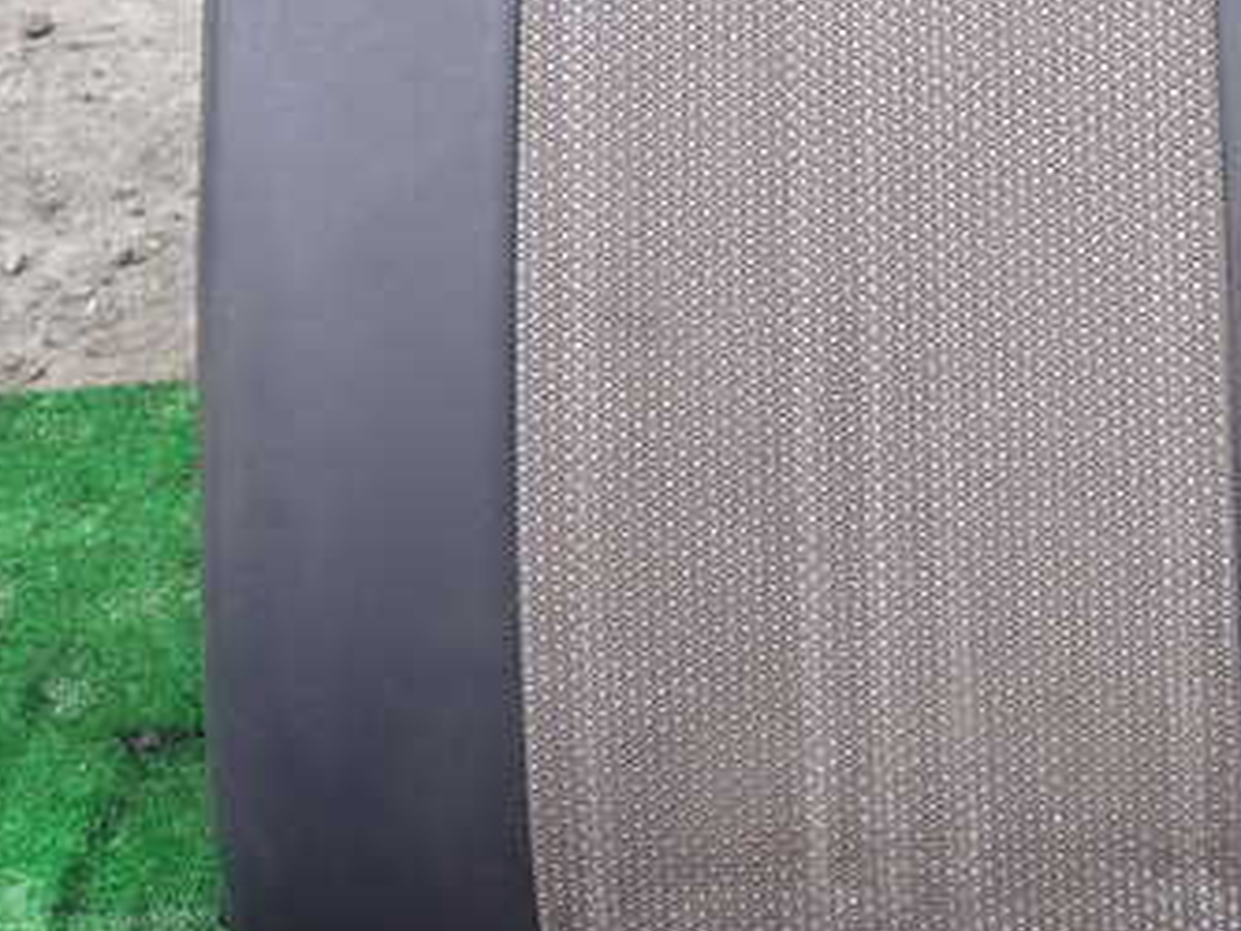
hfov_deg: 41.0
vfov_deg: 31.9
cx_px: 906
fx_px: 1614
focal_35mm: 45
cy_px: 294
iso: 100
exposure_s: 1/400
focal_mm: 4.5
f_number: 2.8
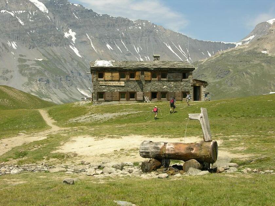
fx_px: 1247
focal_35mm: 157
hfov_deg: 12.6
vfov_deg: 9.5
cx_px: 138
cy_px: 103
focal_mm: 15.7
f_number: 5.7
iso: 50
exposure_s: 1/277
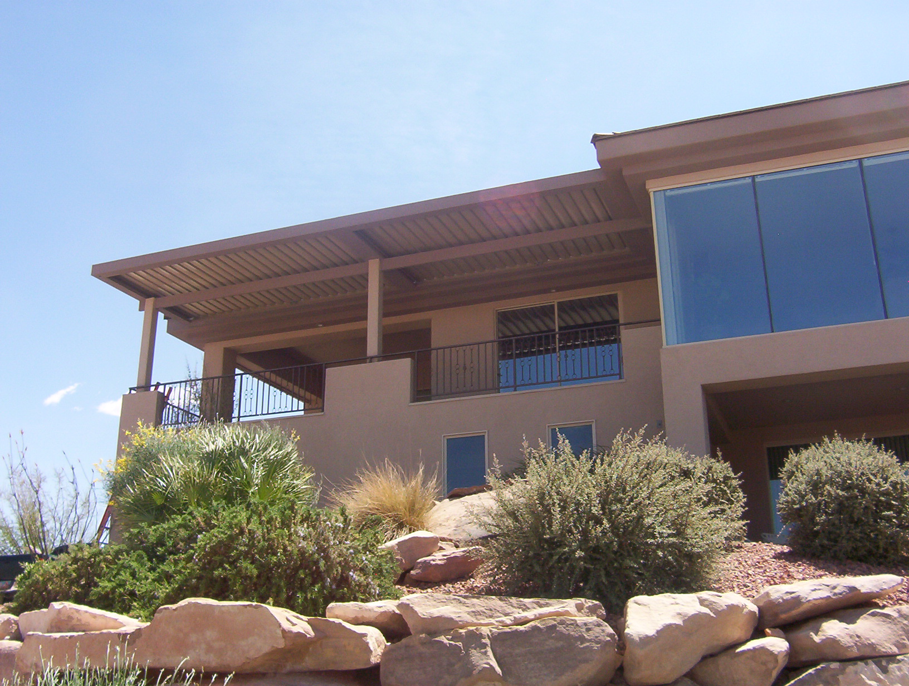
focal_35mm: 36
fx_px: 948
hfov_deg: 51.2
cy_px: 343
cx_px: 454
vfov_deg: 39.8
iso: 100
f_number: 5.24
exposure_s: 1/431
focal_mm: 5.54
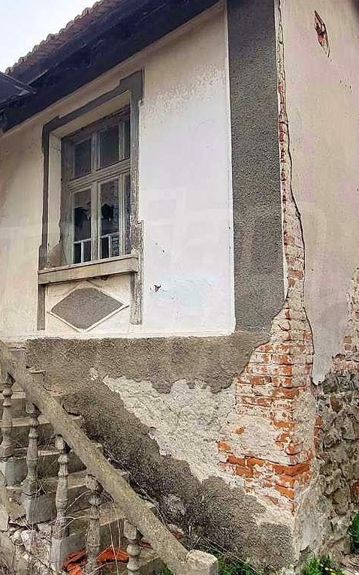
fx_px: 423
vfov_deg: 68.3
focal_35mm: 27
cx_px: 73
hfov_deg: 43.8
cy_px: 313
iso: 50
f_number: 2.2
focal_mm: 1.74
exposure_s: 1/416
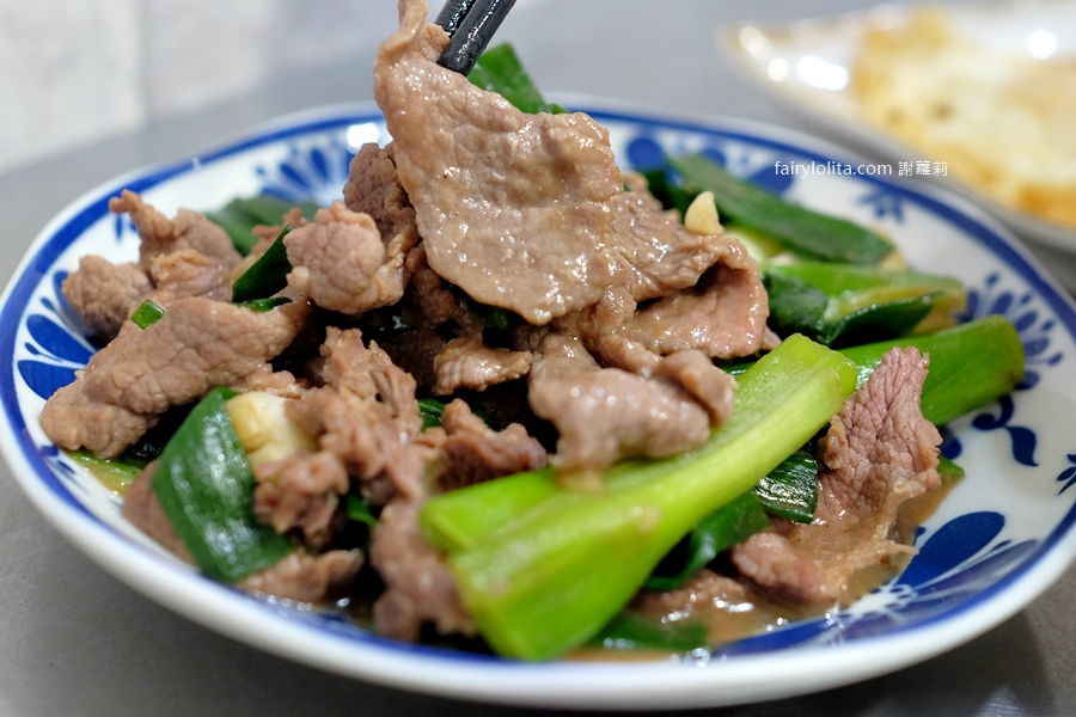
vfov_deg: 37.9
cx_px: 538
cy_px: 358
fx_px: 1046
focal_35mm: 35
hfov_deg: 54.4
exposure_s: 1/50
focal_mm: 23
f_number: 3.2
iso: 1000
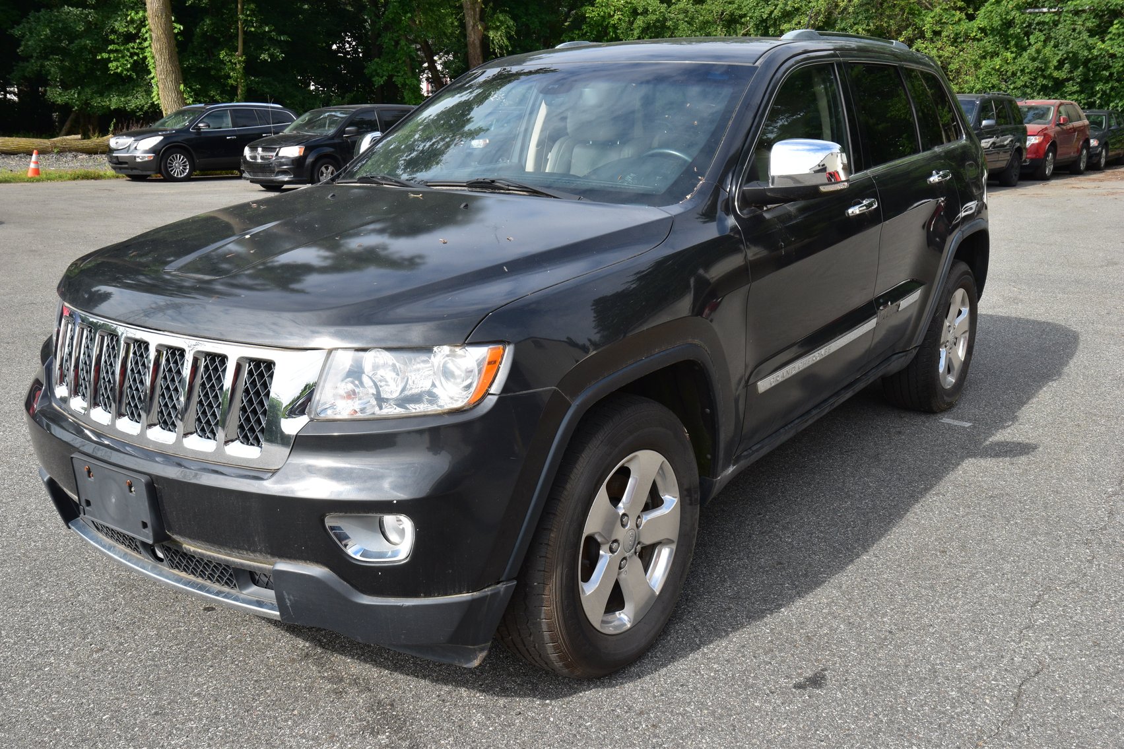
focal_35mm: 32
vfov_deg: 41.7
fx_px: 983
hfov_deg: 59.5
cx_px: 562
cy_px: 374
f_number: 10
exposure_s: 1/320
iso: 400
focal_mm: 21
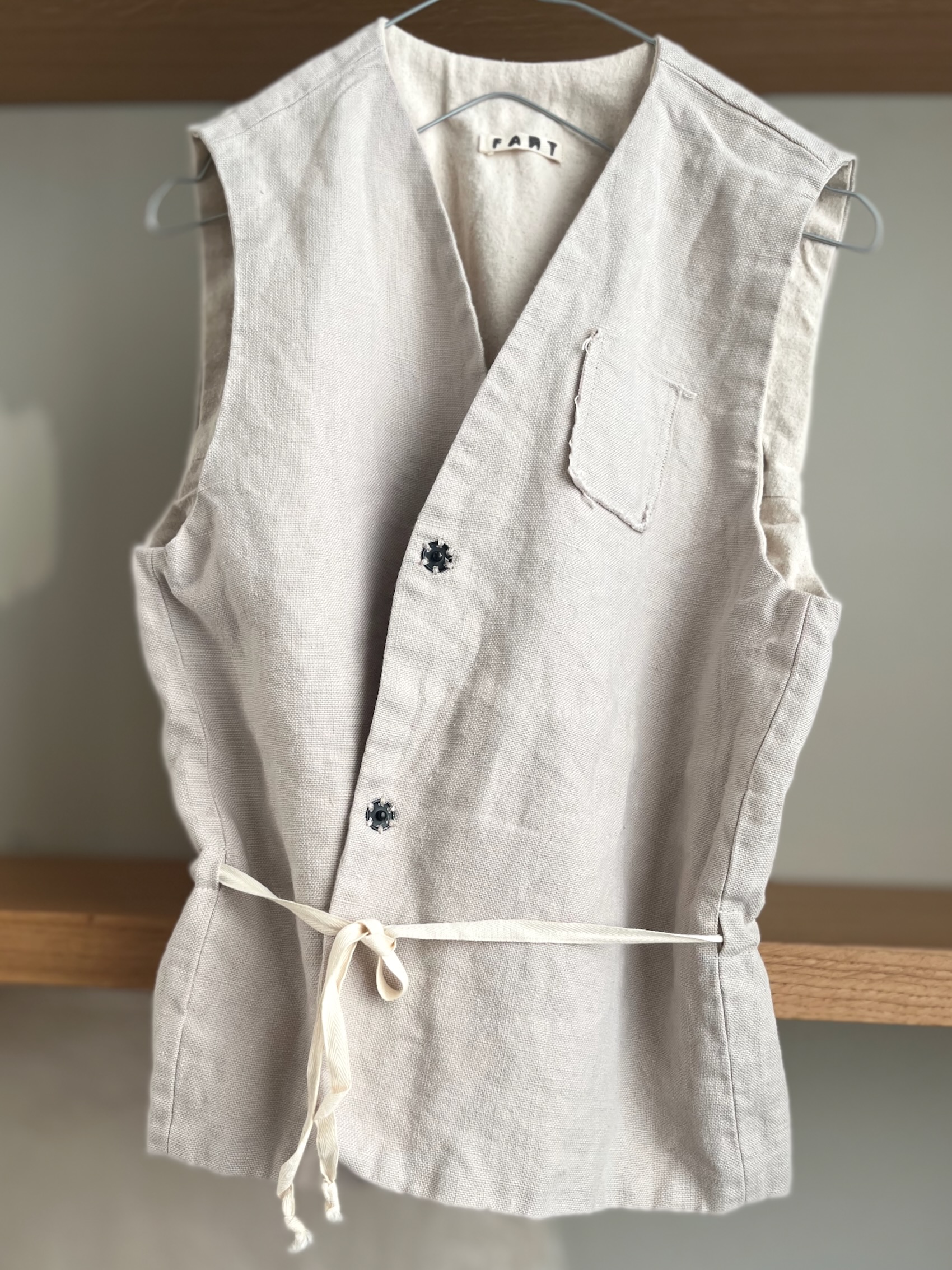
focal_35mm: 26
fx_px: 953
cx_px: 476
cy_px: 635
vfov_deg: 67.3
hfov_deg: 53.1
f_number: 1.6
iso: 50
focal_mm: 5.1
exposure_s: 1/358
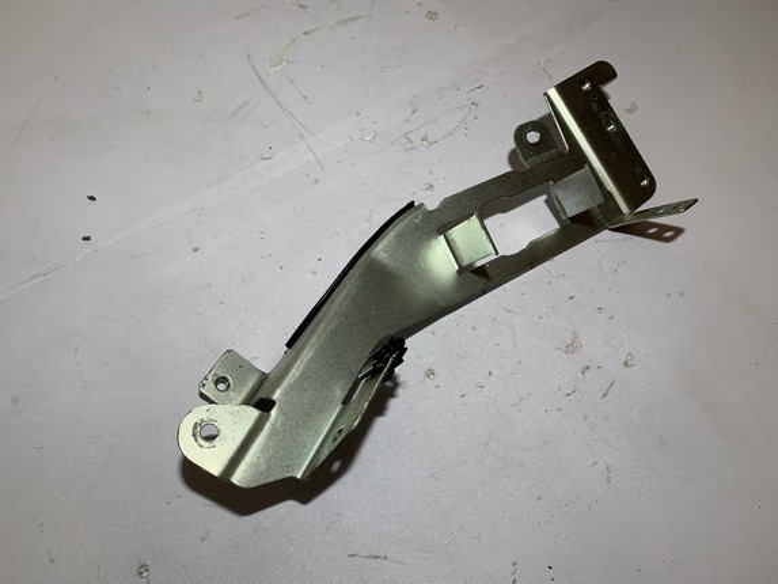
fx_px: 584
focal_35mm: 26
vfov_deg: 53.1
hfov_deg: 67.3
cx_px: 389
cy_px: 292
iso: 32
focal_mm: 4.25
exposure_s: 1/122
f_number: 1.8
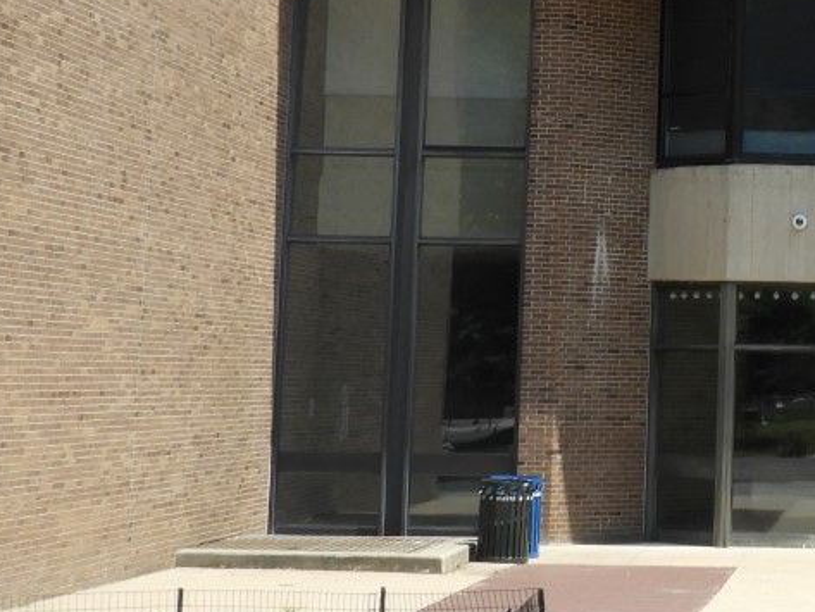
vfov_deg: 10.7
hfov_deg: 13.9
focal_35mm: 137
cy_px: -47
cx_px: 1036
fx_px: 3226
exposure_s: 1/500
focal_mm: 8.1
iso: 100
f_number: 4
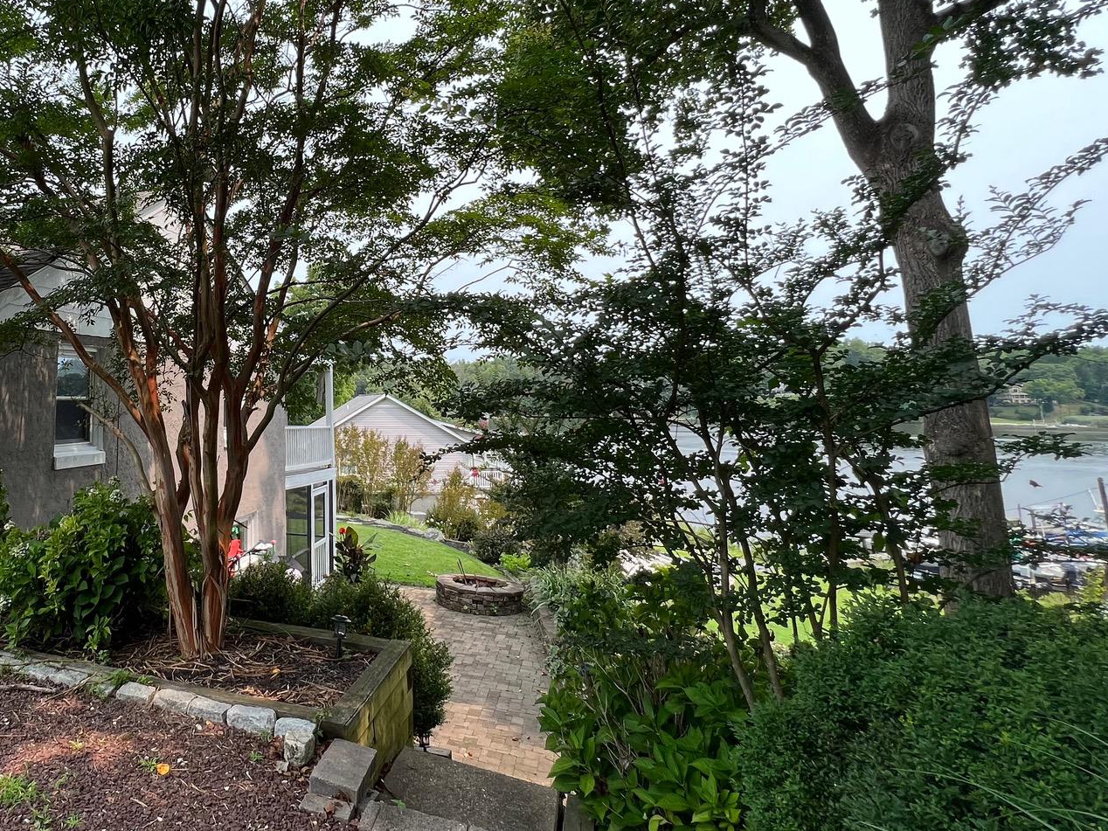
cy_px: 288
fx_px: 672
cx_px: 267
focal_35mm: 21
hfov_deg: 73.0
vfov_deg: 62.1
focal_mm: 1.57
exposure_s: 1/374
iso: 32
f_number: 1.8
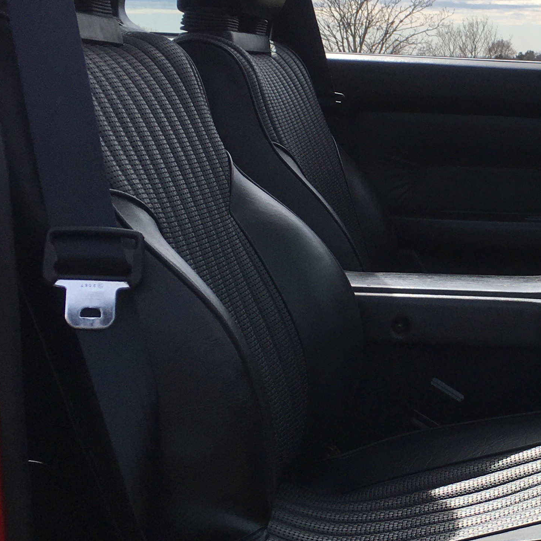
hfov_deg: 23.2
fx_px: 1255
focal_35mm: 71
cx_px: 554
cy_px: 262
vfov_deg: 24.3
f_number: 2.2
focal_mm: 4.15
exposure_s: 1/1451
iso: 25
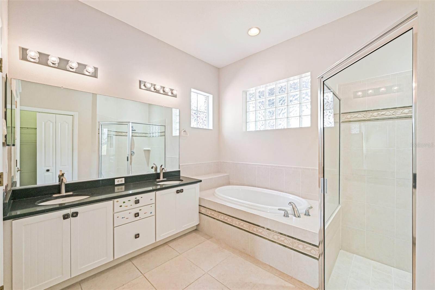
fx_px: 169
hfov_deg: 104.3
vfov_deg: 81.2
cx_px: 218
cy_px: 145
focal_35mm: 14
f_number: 8
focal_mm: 14
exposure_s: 1/50
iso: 400
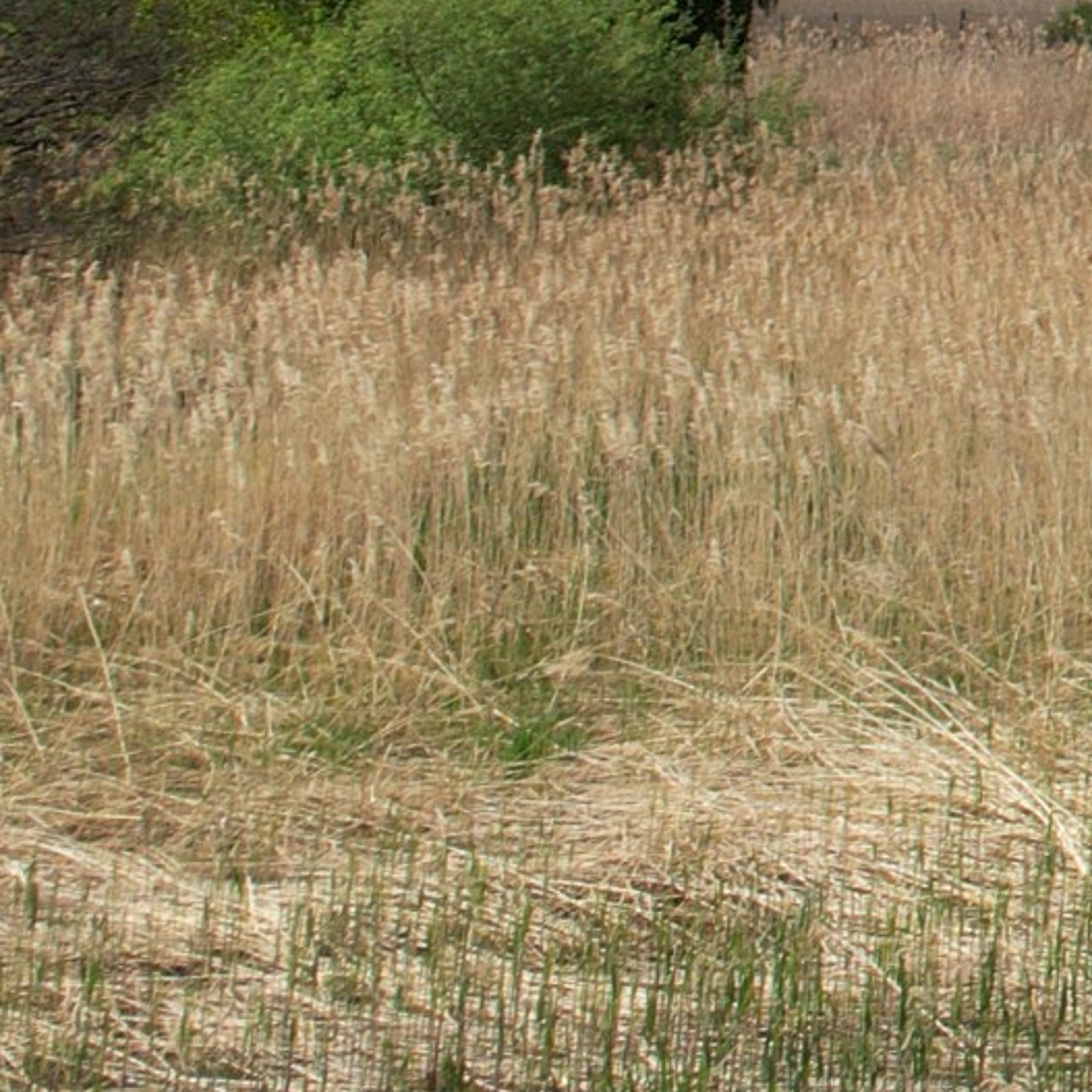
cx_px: 3353
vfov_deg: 13.9
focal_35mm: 115
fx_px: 4104
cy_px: -694
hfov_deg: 10.4
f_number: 2.8
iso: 120
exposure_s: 1/2500
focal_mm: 8.38
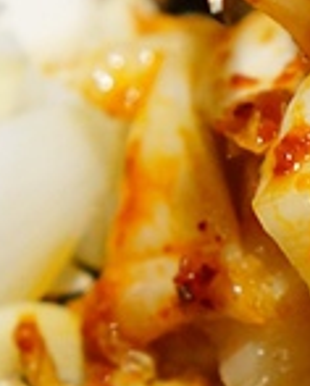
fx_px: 3062
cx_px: 363
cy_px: 273
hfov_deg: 5.8
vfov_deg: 7.2
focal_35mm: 268
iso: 800
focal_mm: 35
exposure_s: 1/200
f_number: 2
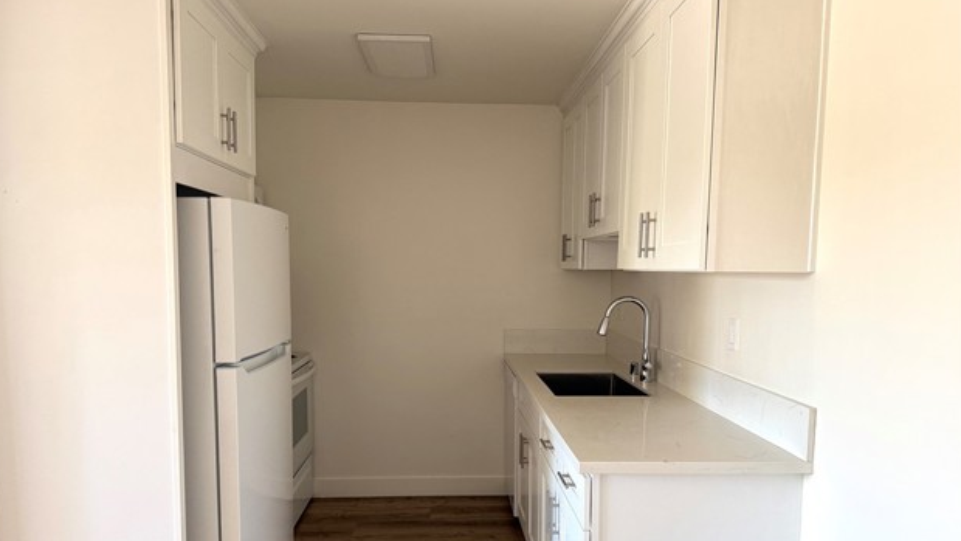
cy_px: 333
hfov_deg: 69.8
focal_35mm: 27
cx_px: 474
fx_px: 688
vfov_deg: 42.6
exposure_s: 1/110
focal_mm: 6.76
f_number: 1.78
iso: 200
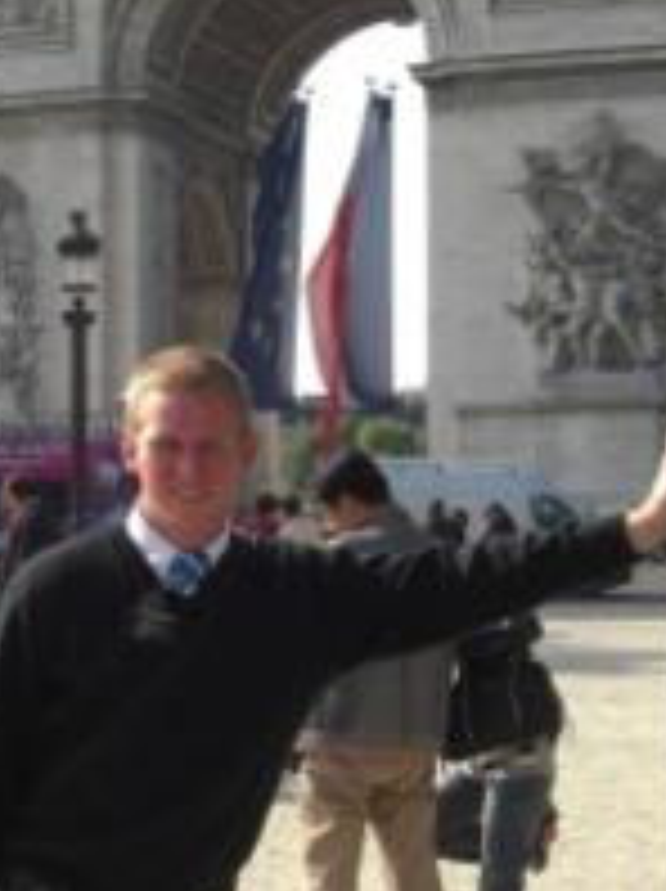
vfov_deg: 22.7
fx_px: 2211
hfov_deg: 17.1
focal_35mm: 86
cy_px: 554
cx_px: 220
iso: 80
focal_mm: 7.9
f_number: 4
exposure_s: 1/500
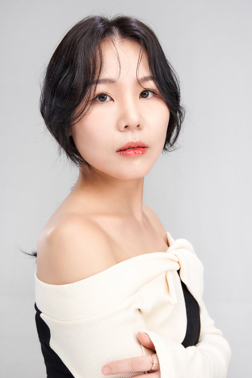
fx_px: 599
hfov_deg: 23.8
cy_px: 189
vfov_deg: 35.1
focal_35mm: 57
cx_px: 126
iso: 100
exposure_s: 1/160
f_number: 7.1
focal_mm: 38
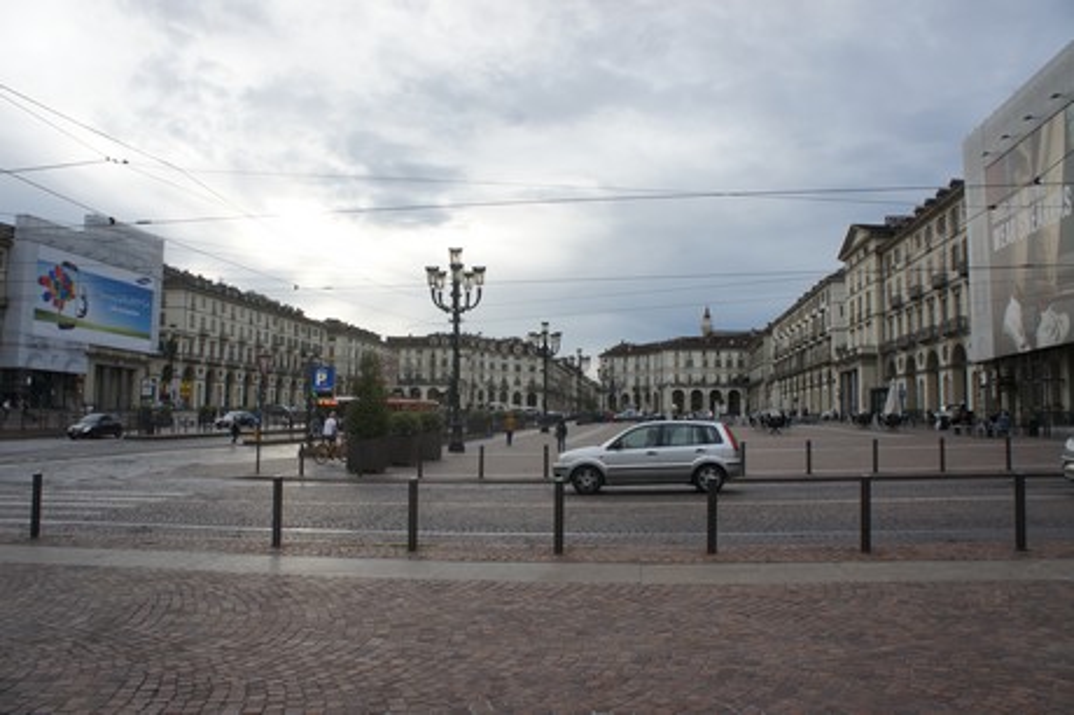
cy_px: 358
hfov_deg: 67.4
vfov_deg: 47.9
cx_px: 537
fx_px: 805
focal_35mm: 27
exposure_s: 1/160
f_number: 7.1
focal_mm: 18
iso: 200
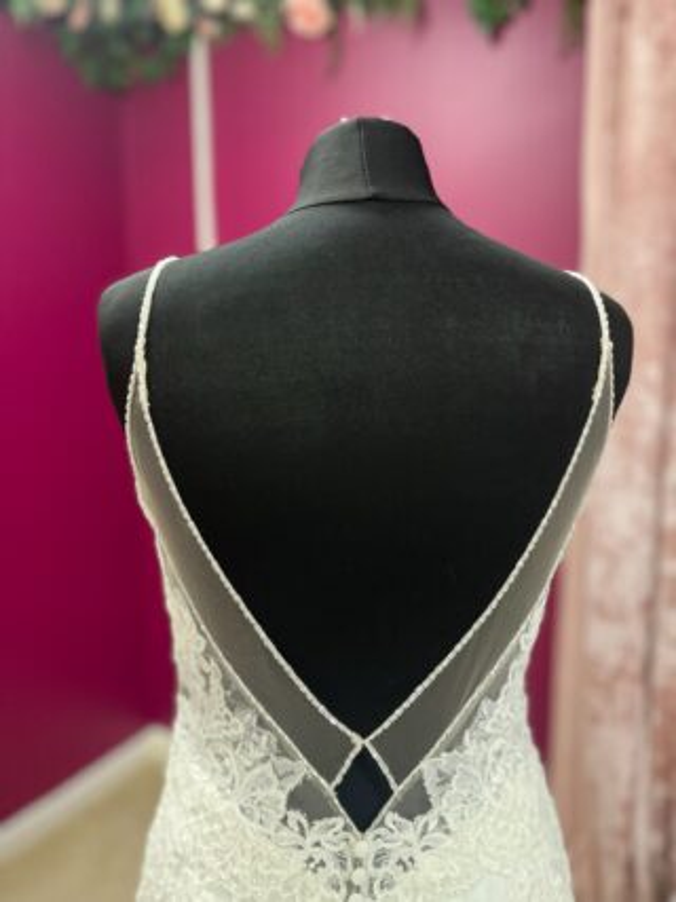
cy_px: 451
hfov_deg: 53.0
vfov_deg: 67.3
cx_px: 338
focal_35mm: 26
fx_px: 677
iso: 200
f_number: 1.6
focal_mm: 5.1
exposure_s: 1/50
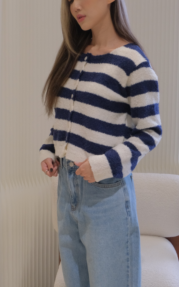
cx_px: 86
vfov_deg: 28.2
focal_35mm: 73
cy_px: 127
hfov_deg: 17.8
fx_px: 570
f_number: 5.6
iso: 3200
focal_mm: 40.8
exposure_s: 1/240
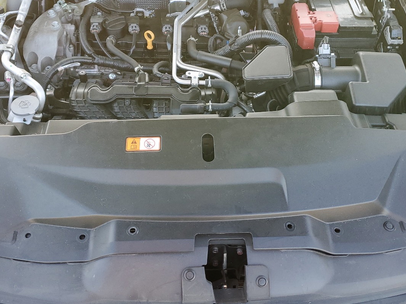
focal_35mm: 39
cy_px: 114
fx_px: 457
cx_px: 201
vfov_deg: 36.6
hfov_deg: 47.9
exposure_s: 1/120
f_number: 1.5
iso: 50
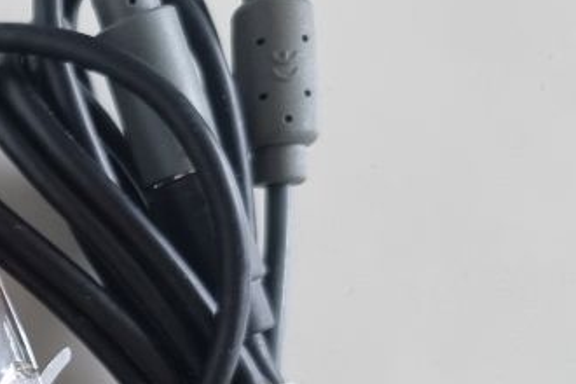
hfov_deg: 22.0
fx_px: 1312
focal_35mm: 82
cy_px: 466
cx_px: -195
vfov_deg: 16.0
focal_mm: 5.4
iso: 320
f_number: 1.8
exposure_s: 1/100
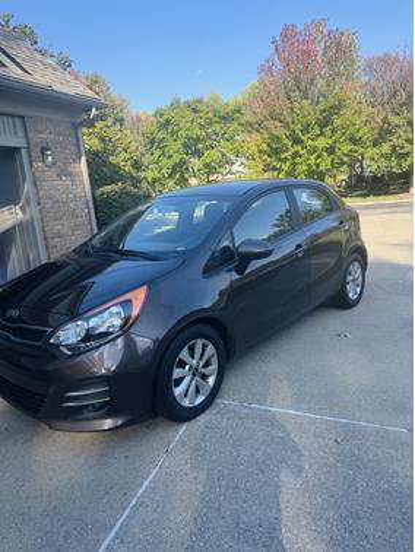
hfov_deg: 56.9
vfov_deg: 71.6
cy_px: 276
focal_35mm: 24
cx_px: 208
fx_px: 383
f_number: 1.78
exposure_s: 1/1112
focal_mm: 6.76
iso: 80
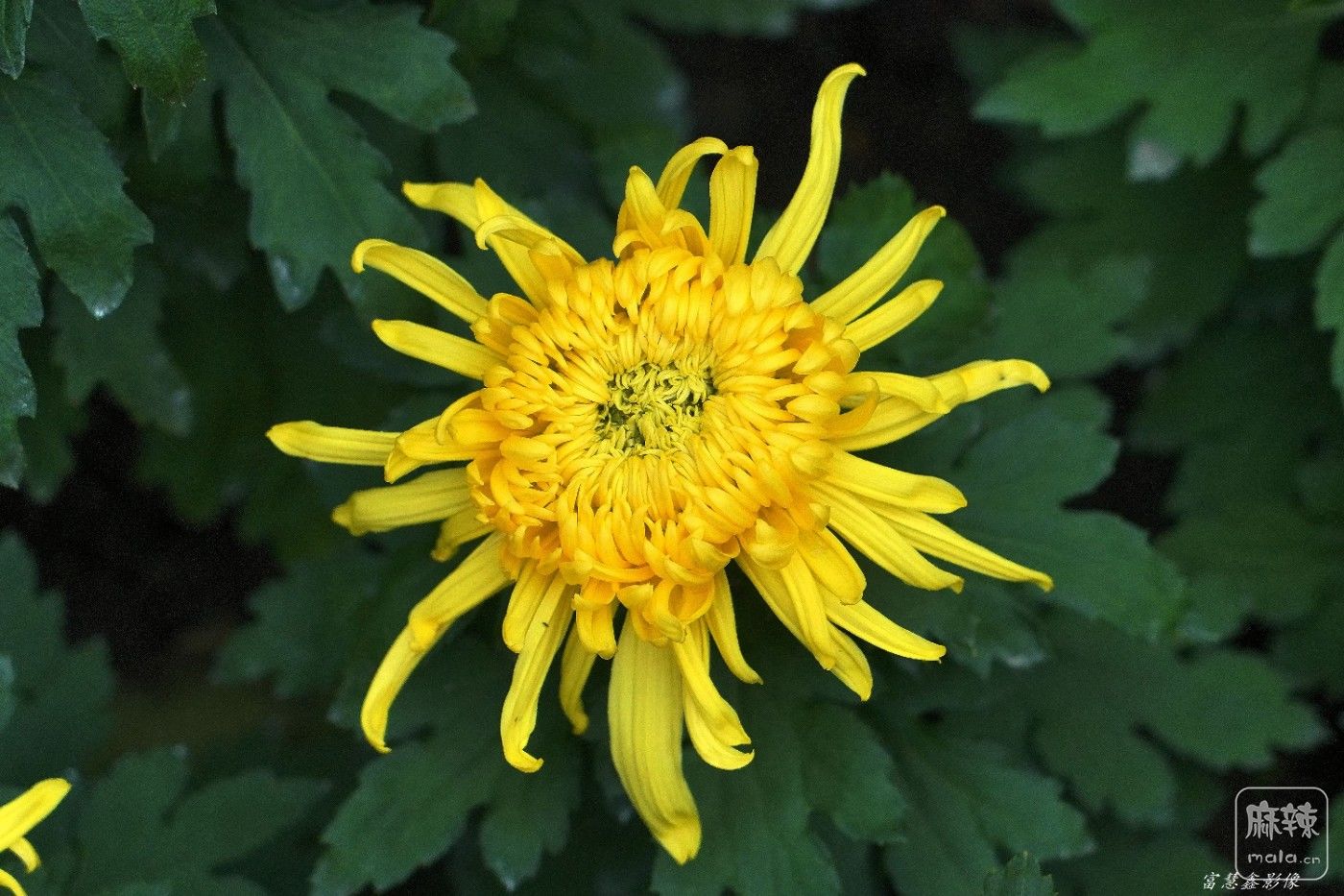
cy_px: 448
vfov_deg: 8.7
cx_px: 672
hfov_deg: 13.1
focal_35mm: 157
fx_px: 5860
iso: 1250
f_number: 4
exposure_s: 1/640
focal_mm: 105
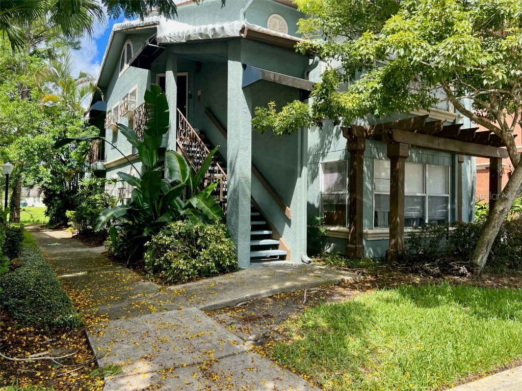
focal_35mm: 26
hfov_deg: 67.3
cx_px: 261
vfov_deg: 53.1
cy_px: 196
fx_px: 392
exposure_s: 1/1395
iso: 50
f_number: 1.5
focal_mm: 5.7
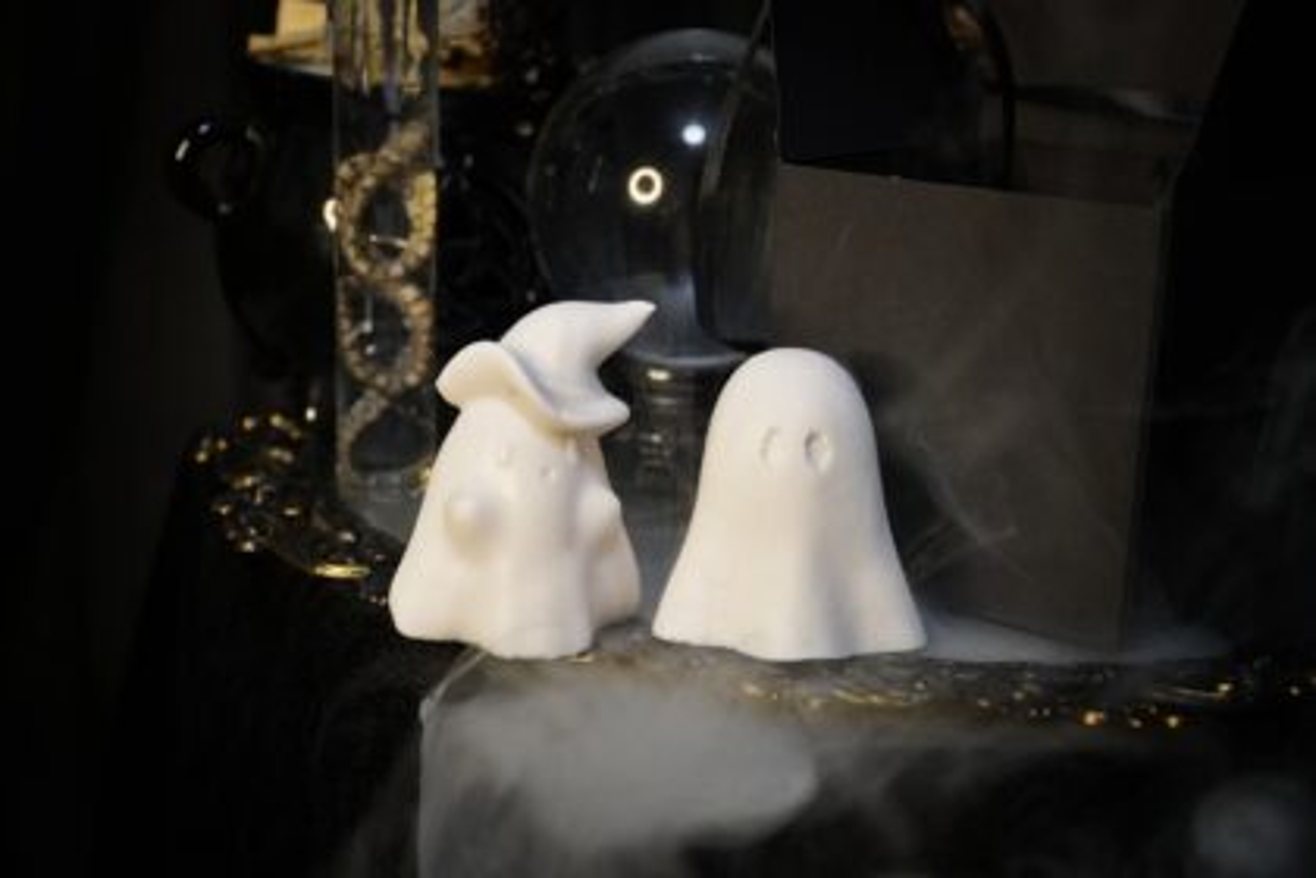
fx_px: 1809
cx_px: 658
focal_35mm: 50
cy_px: 439
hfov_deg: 40.0
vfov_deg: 27.3
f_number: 4
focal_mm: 33
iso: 3200
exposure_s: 1/60
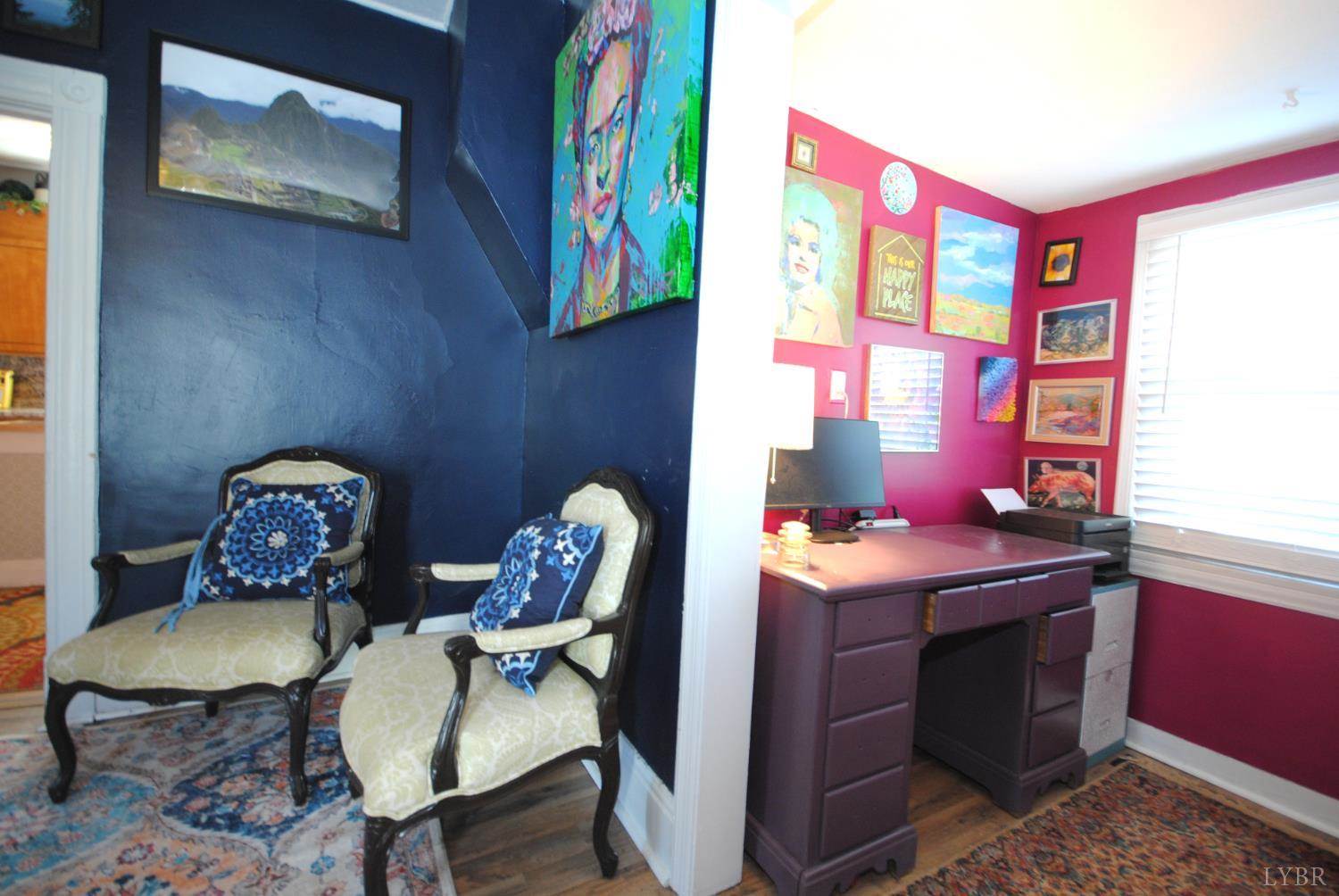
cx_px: 670
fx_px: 559
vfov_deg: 77.5
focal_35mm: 15
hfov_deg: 100.3
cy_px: 448
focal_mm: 10
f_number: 4
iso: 400
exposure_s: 1/10
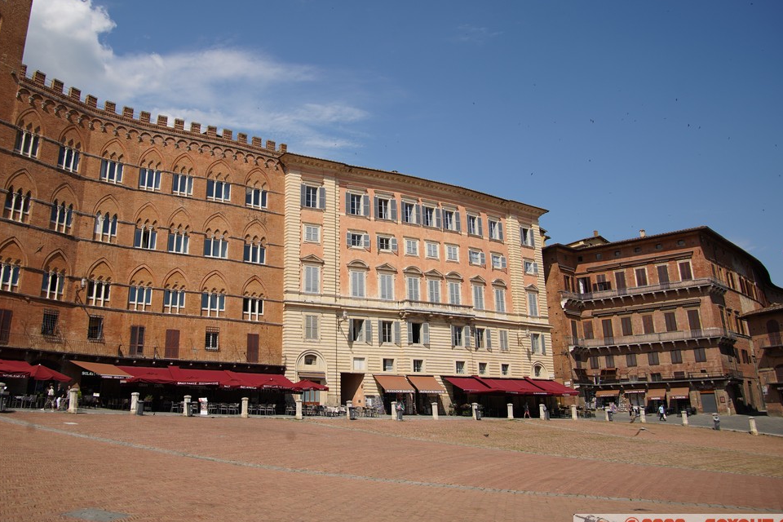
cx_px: 335
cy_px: 215
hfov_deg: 61.7
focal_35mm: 30
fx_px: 652
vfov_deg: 43.4
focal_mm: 24
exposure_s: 1/400
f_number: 8
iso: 100
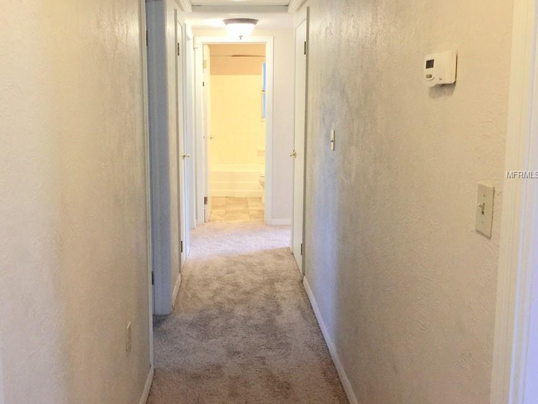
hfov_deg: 53.7
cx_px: 227
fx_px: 528
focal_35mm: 34
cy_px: 175
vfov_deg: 41.7
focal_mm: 4.15
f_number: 2.2
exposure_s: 1/15
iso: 80
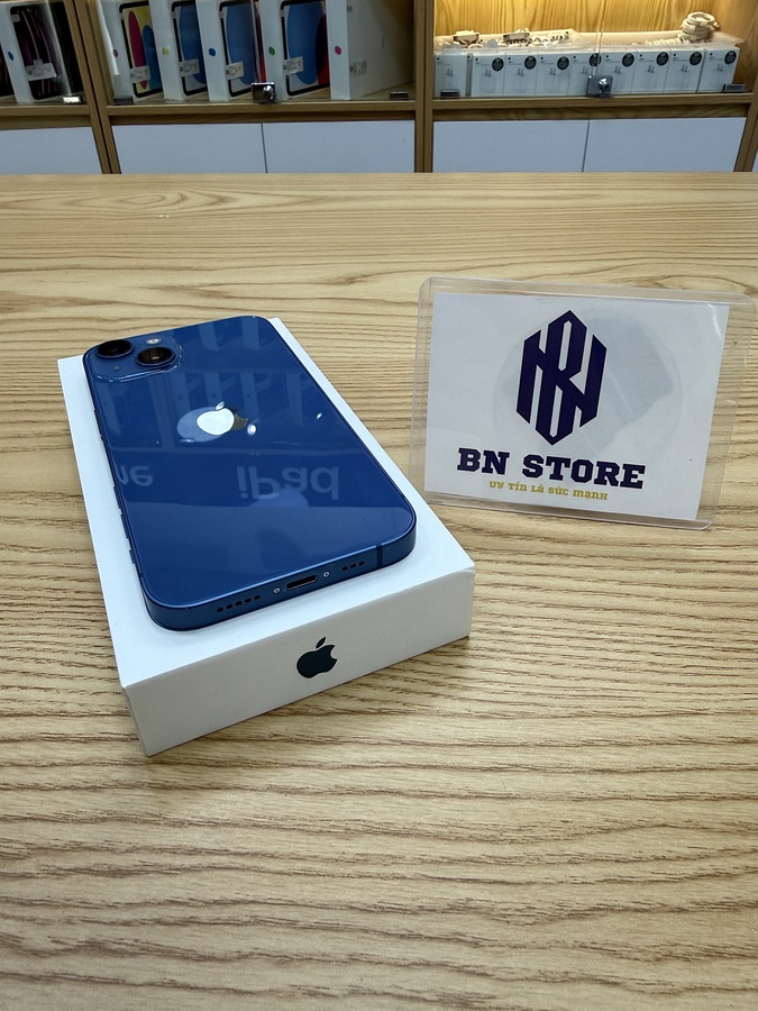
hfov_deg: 56.8
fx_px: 701
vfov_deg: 71.6
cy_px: 506
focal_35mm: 24
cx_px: 379
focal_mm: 2.22
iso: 64
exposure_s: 1/120
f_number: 2.2
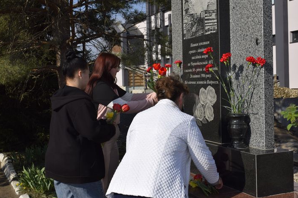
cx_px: 154
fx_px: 410
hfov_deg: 39.9
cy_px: 99
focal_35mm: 50
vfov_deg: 27.2
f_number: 14
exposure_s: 1/200
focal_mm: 31
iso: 100
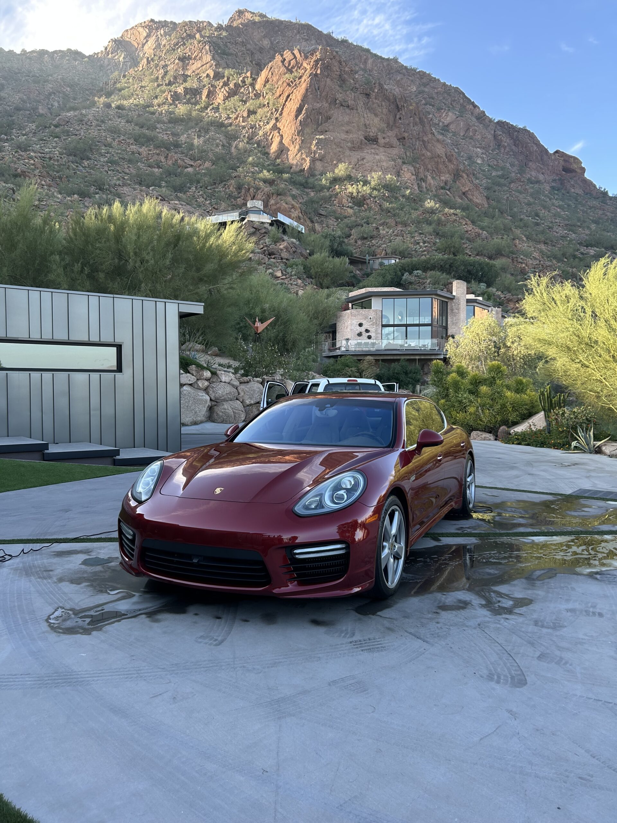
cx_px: 308
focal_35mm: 26
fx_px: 618
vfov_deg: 67.3
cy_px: 412
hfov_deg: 53.1
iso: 50
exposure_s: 1/418
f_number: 1.5
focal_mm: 5.7
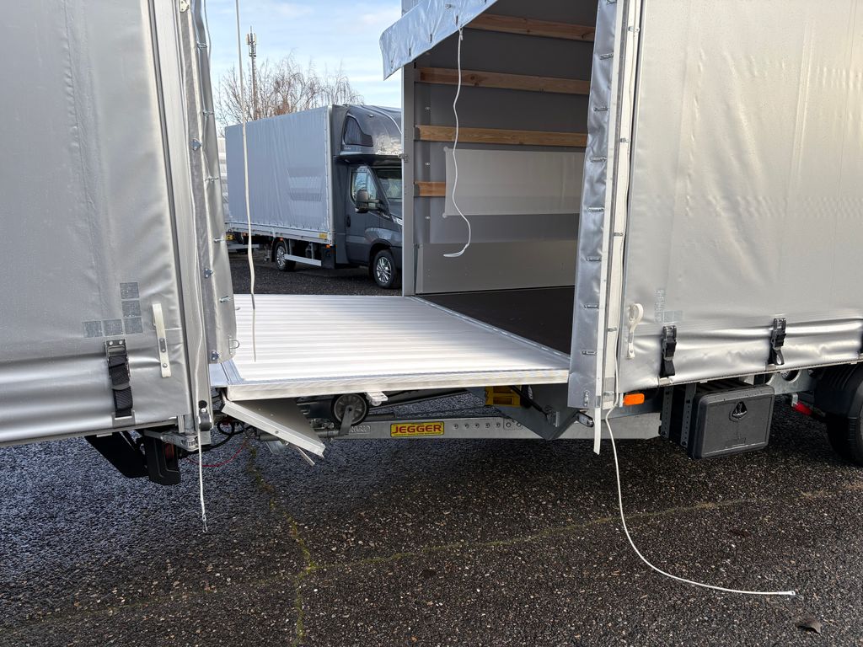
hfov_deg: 67.3
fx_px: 648
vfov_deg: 53.1
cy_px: 324
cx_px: 432
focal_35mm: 26
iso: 50
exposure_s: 1/635
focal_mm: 5.96
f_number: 1.6
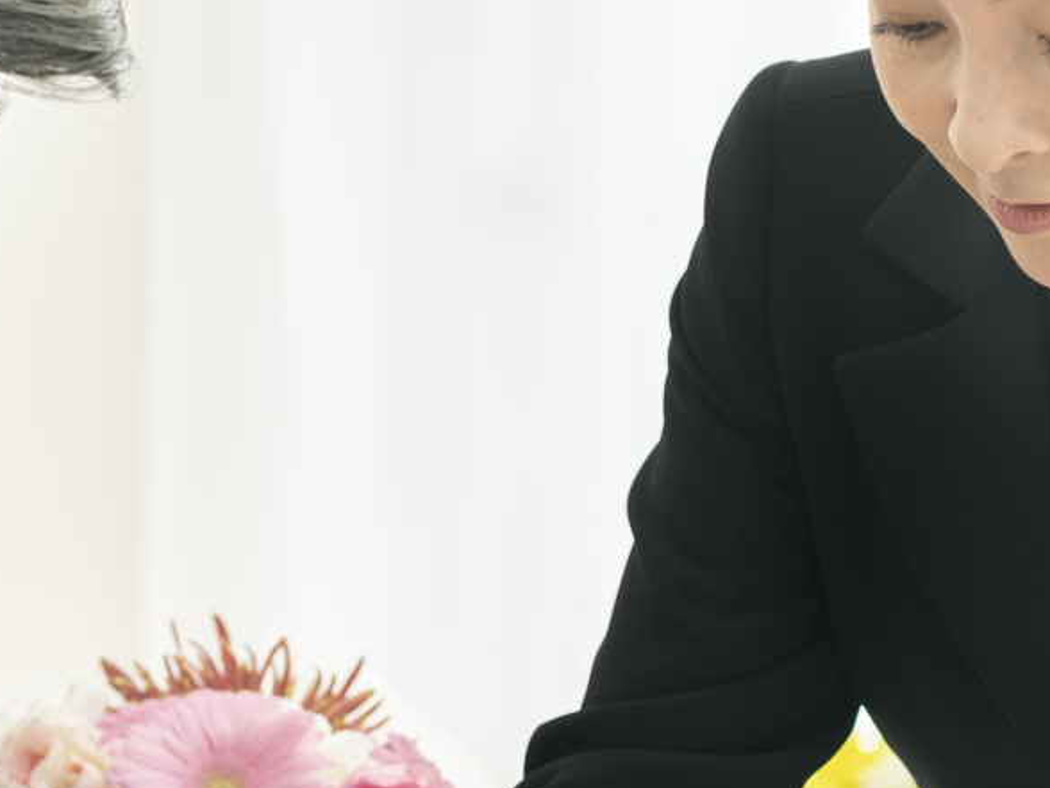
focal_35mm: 278
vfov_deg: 5.3
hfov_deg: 7.1
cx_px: 273
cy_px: 532
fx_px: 8433
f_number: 2.8
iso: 500
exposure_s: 1/160
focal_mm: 85
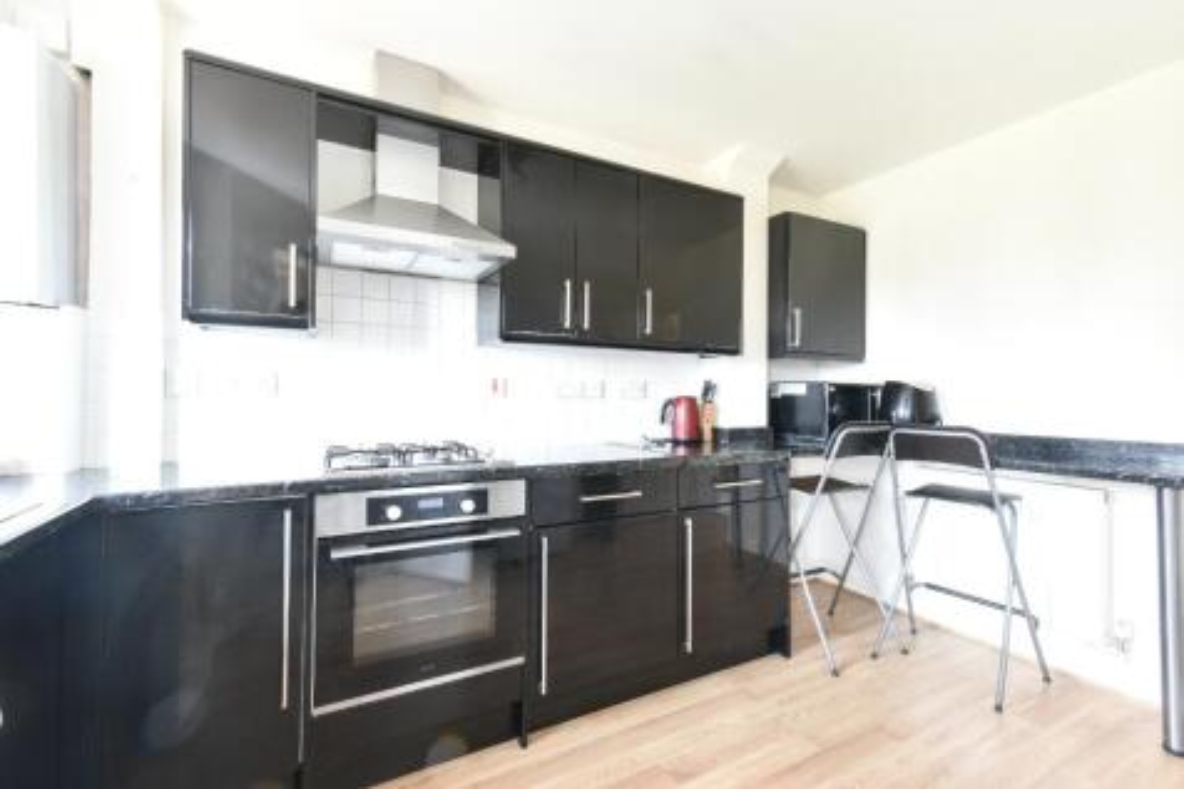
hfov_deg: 100.4
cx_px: 592
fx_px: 493
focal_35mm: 15
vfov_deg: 77.3
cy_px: 394
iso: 200
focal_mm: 10
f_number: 9
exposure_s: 2.5
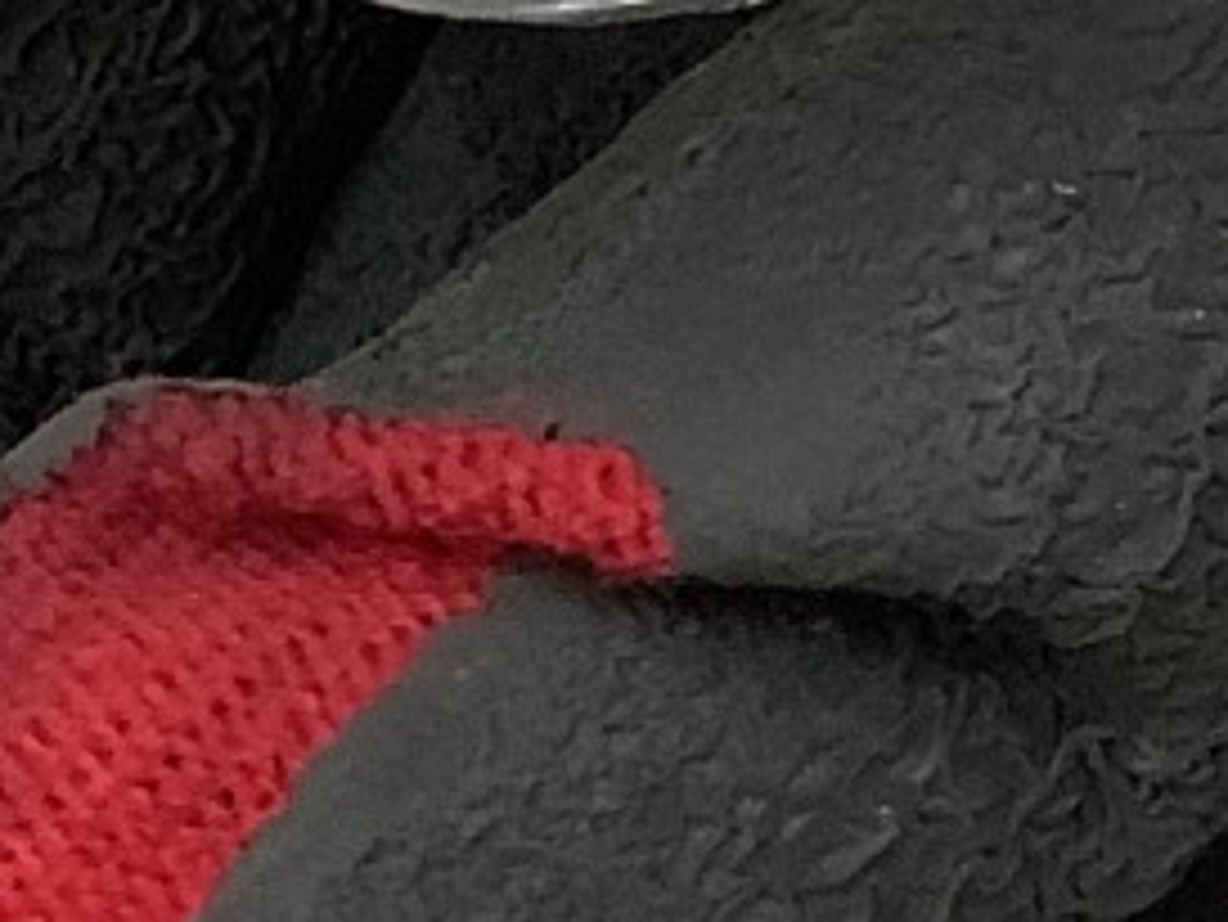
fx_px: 6637
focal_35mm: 187
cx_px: 1993
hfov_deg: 10.1
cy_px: -785
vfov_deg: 7.7
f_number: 2.4
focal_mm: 3.3
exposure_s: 1/60
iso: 100
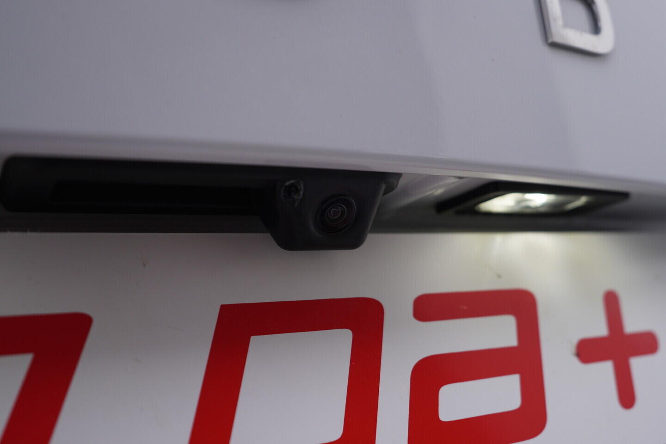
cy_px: 222
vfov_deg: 36.9
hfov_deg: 53.1
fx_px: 666
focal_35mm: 36
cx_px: 333
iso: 125
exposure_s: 1/60
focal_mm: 24
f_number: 3.5
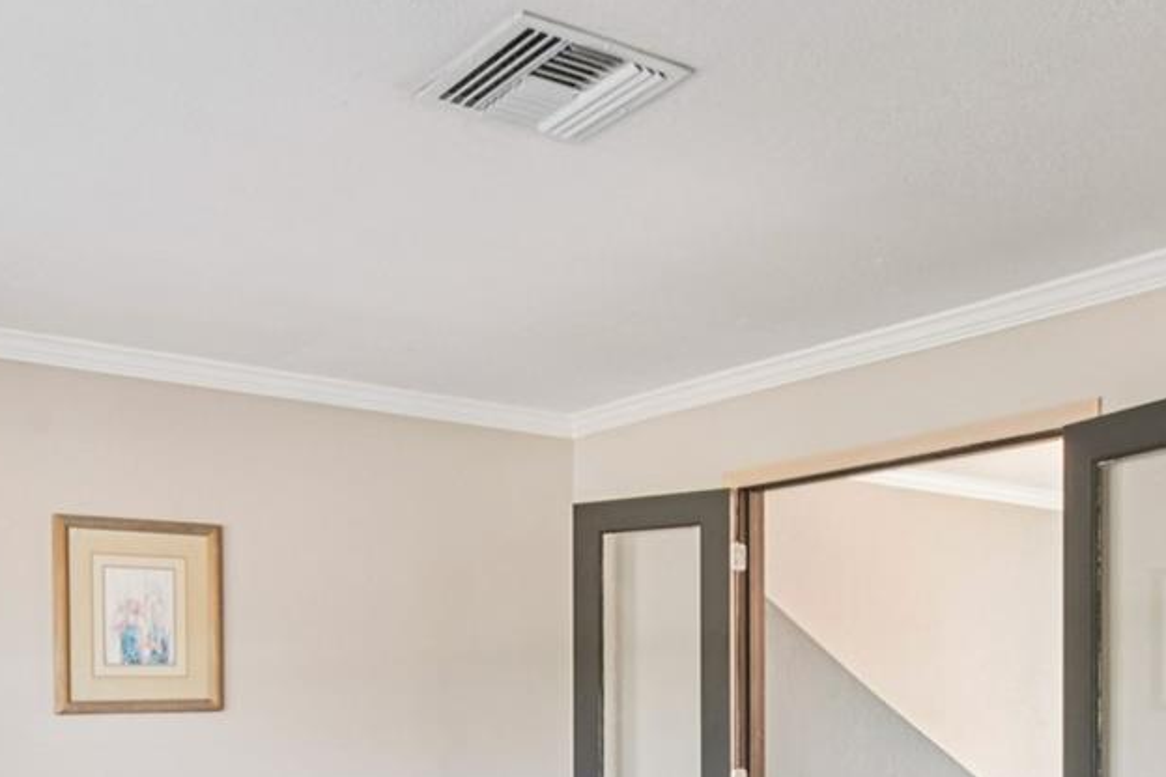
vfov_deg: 30.6
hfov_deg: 47.4
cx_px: 542
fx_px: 1328
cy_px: 749
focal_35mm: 41
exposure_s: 1/6
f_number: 8
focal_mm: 16
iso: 400
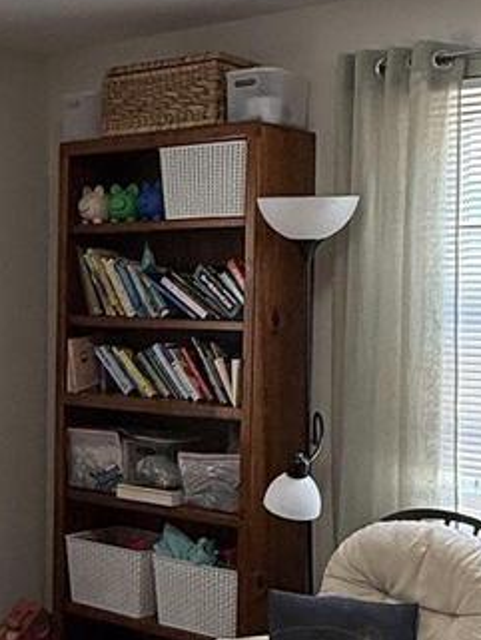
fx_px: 1240
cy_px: 369
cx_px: 60
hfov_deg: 21.5
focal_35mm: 67
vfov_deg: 28.9
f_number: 2.2
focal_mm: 2.22
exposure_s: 1/120
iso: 200
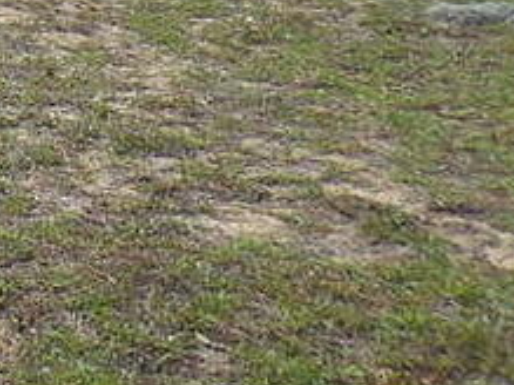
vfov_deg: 12.0
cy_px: -300
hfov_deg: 14.5
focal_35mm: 114
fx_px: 1692
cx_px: -500
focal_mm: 4.5
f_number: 3.3
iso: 125
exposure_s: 1/800
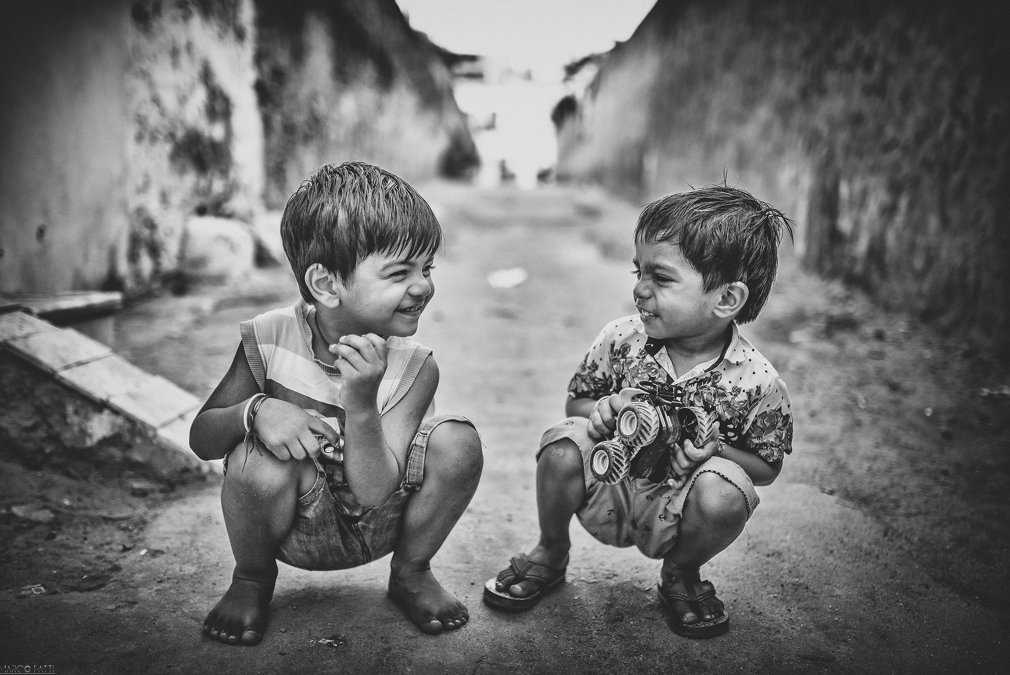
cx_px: 497
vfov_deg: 36.9
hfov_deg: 53.1
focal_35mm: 36
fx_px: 1010
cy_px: 342
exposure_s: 1/200
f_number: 1.4
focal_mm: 35
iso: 125
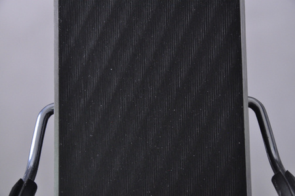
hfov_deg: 13.1
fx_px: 1289
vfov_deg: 8.7
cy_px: 98
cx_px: 148
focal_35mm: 158
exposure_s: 1/125
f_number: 9.5
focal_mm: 105
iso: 3200
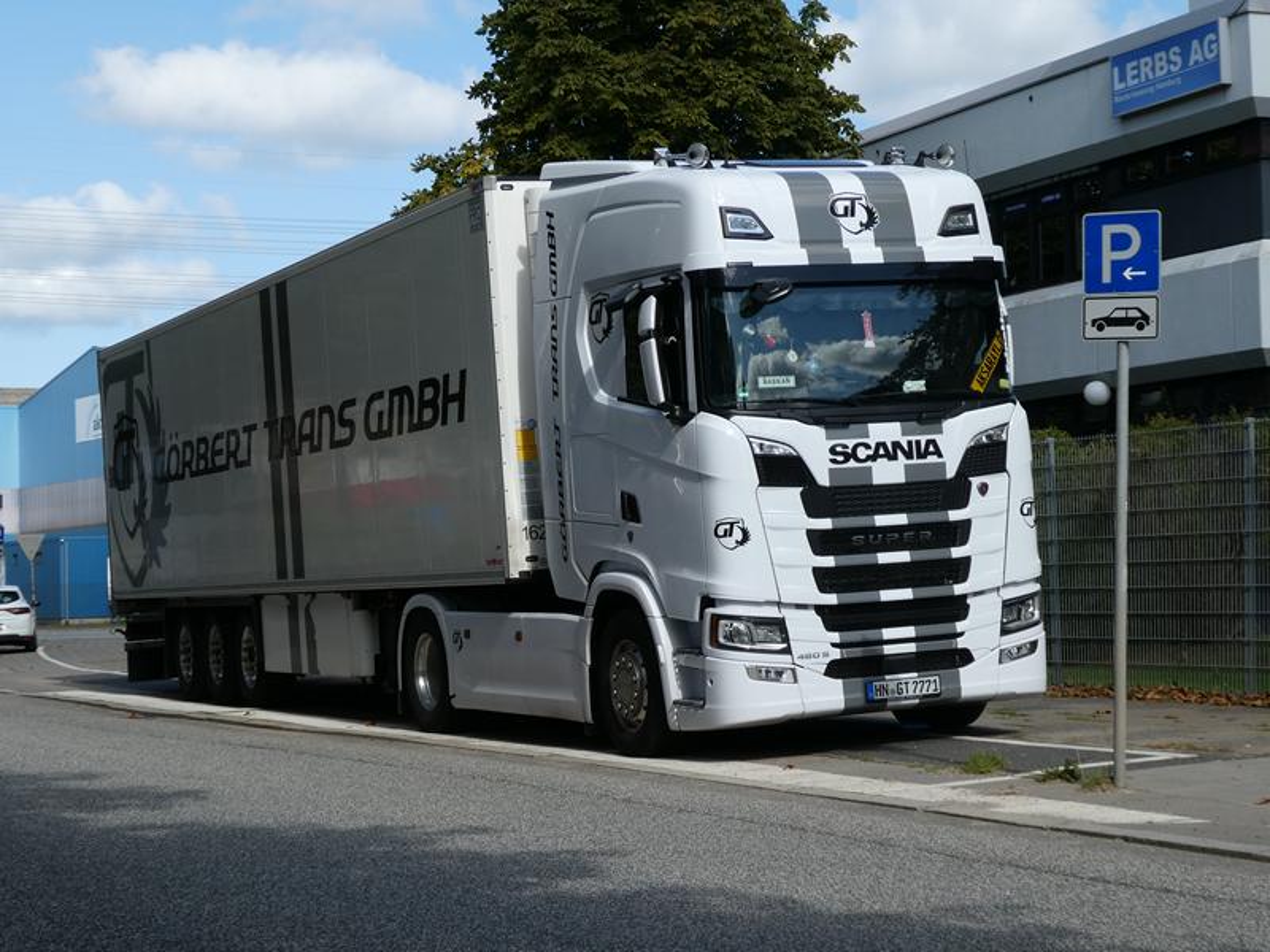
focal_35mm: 70
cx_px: 635
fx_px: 2568
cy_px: 476
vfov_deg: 21.0
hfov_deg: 27.8
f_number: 4.5
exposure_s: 1/500
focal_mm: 12.5
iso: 80
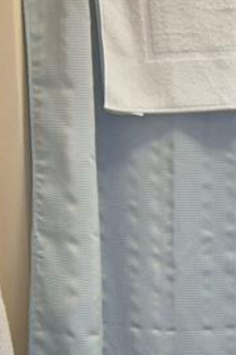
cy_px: 223
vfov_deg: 30.0
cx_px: 299
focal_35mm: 67
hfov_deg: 18.9
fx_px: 660
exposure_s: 1/30
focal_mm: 10
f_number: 4.5
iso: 640
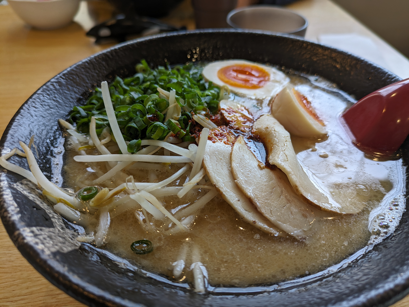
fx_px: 296
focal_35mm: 25
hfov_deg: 69.4
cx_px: 204
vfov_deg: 54.9
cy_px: 154
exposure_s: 1/120
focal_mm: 5.43
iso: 45
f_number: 1.89
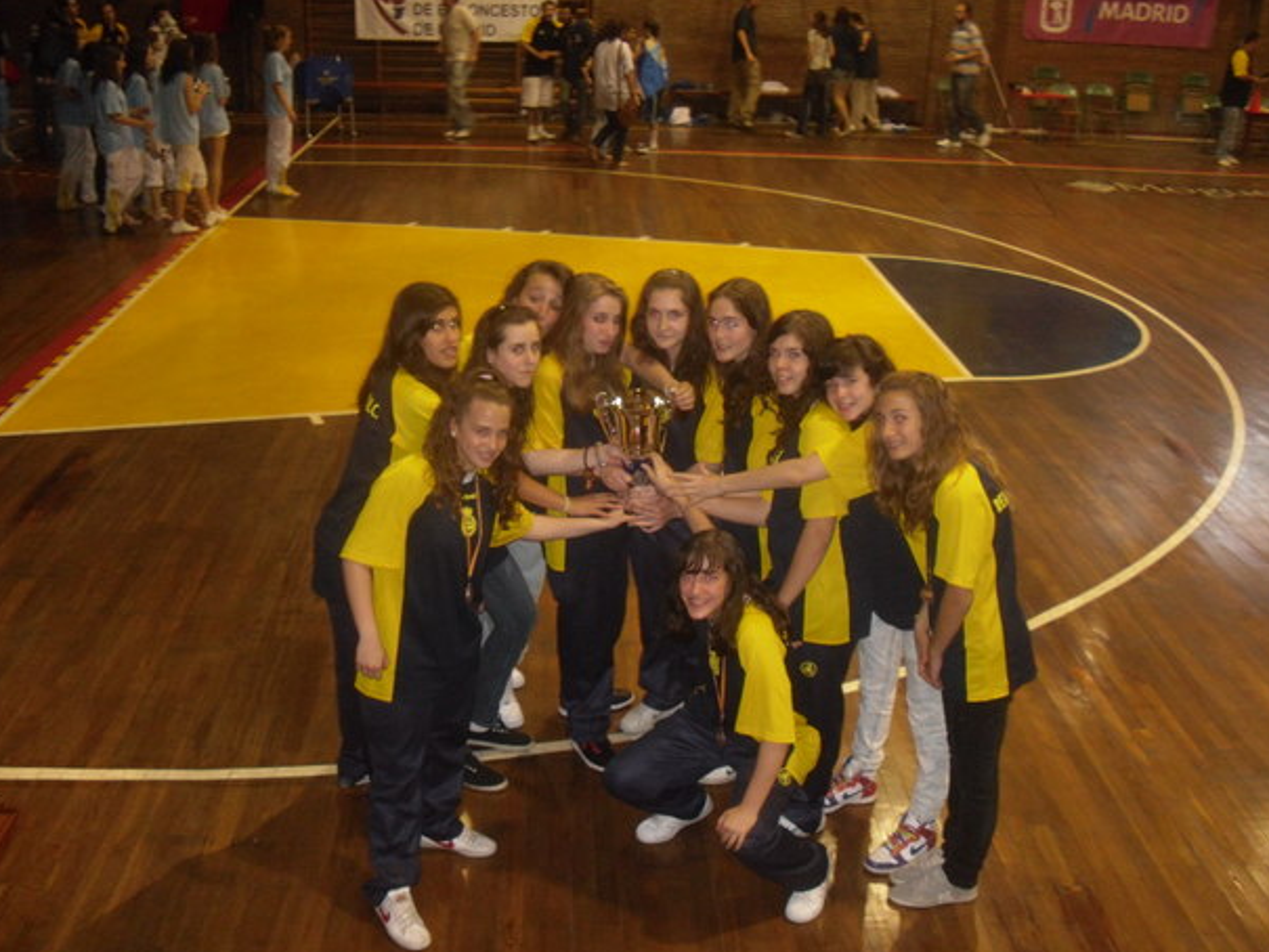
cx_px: 657
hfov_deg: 50.1
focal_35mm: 37
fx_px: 1357
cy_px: 480
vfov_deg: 38.7
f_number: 3
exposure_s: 1/45
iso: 400
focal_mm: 6.3
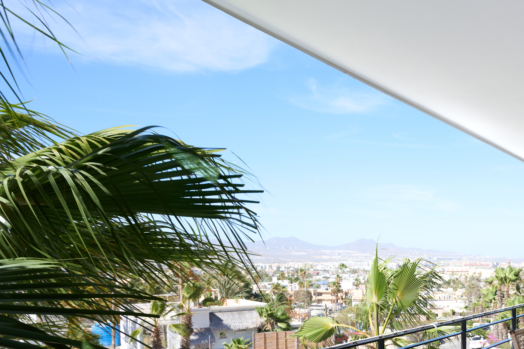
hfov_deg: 51.3
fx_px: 495
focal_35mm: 34
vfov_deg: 37.2
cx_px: 439
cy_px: 291
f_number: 8
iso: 100
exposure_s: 1/125
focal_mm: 19
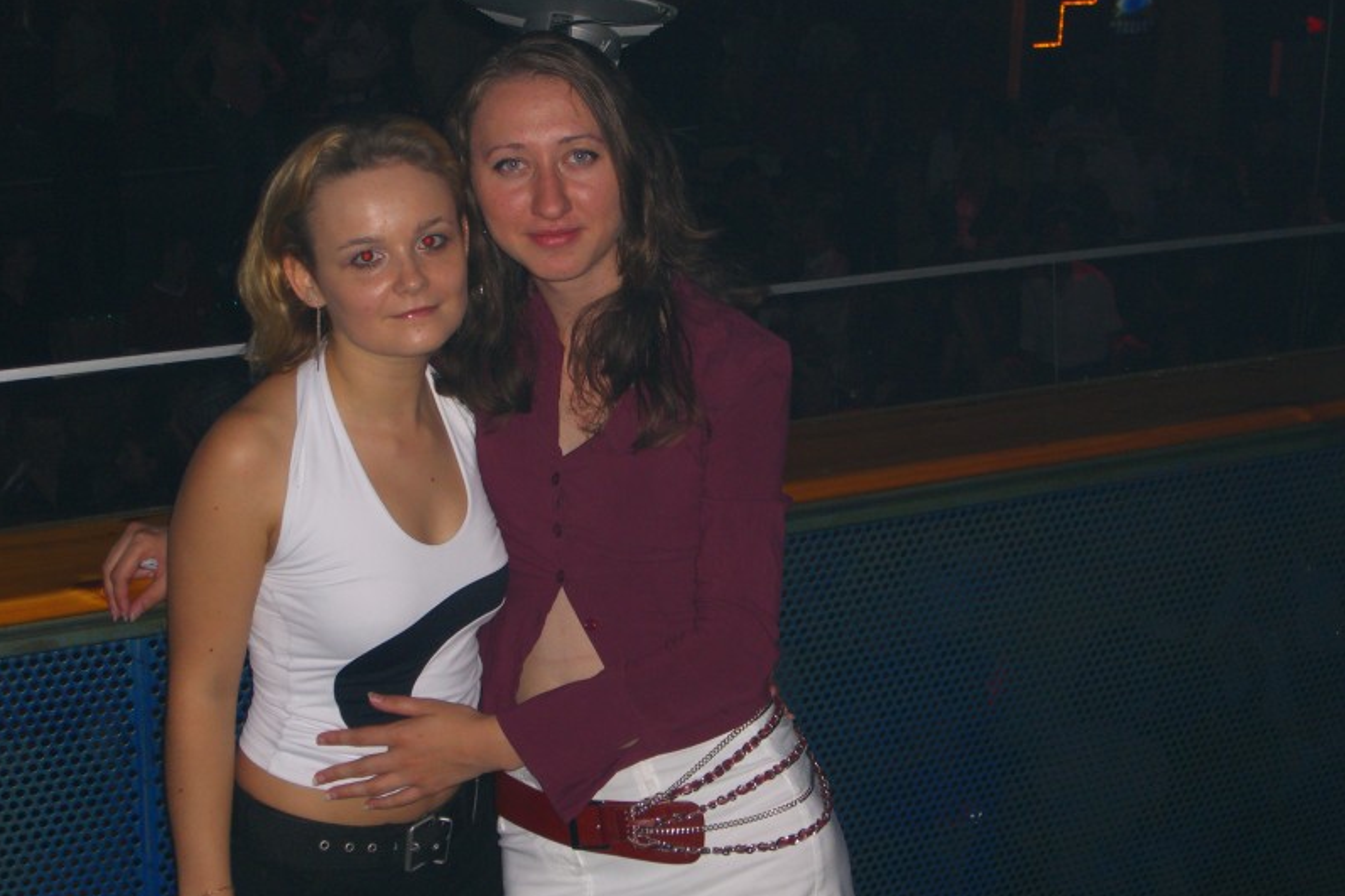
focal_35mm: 71
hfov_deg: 28.5
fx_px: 2652
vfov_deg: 19.2
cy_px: 469
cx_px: 672
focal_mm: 14.2
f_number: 4
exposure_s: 1/60
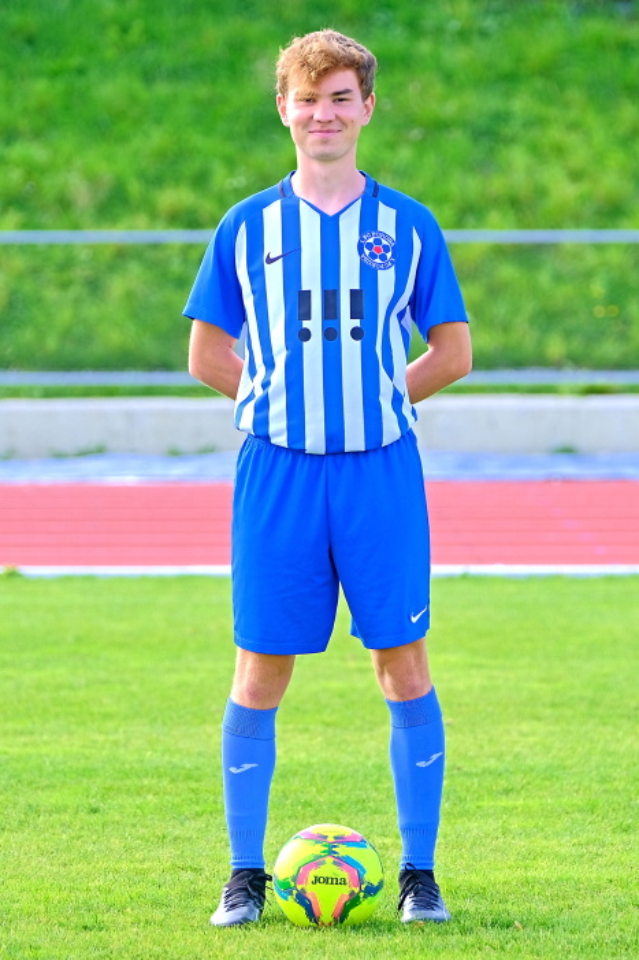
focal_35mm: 159
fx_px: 4235
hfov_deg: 8.6
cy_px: 480
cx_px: 320
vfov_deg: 12.9
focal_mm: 106
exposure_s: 1/850
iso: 320
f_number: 2.8
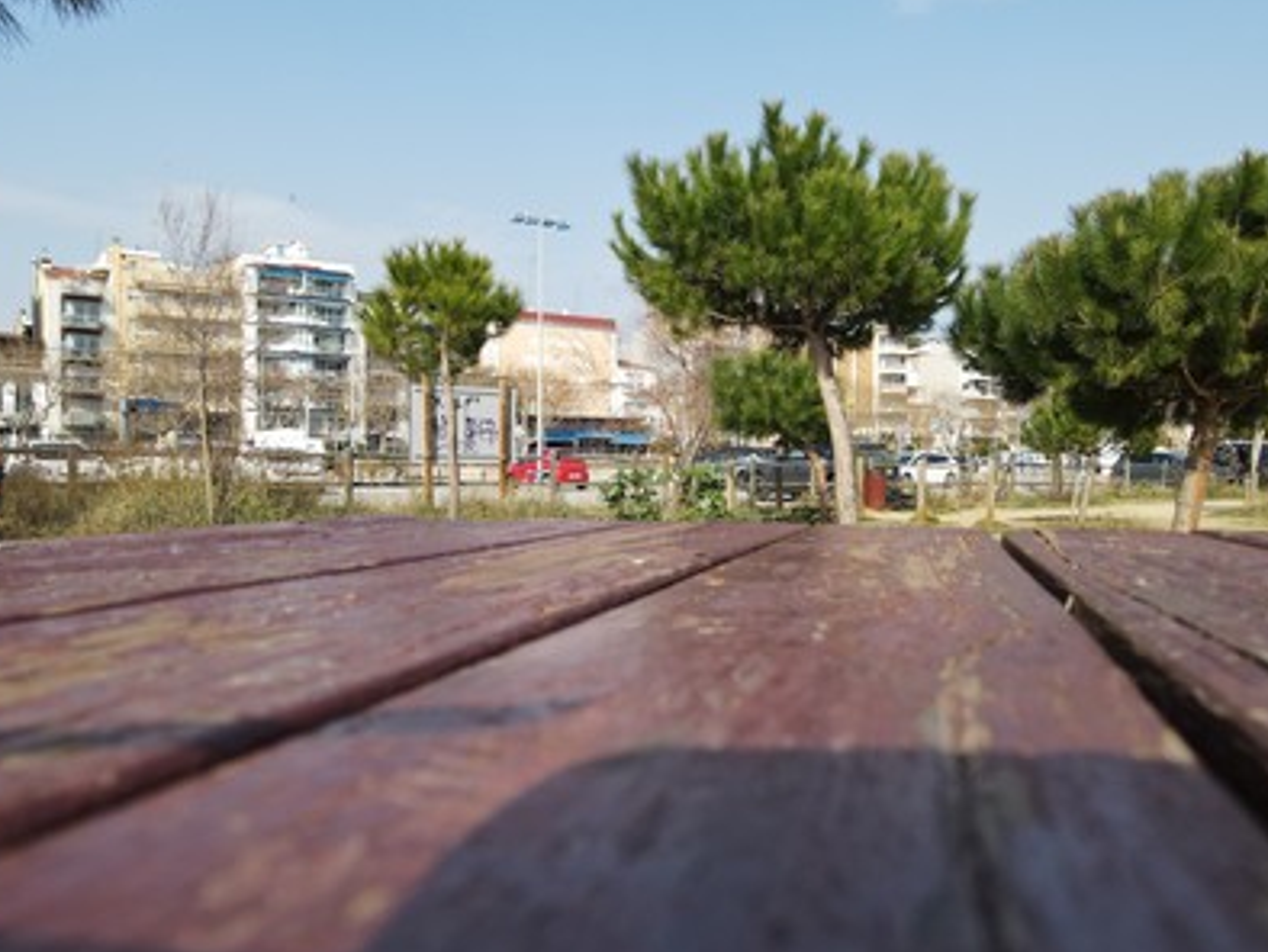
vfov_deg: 49.8
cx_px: 640
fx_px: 1026
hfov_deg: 63.4
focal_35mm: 28
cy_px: 490
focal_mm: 4.5
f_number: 2.8
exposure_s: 1/500
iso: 100
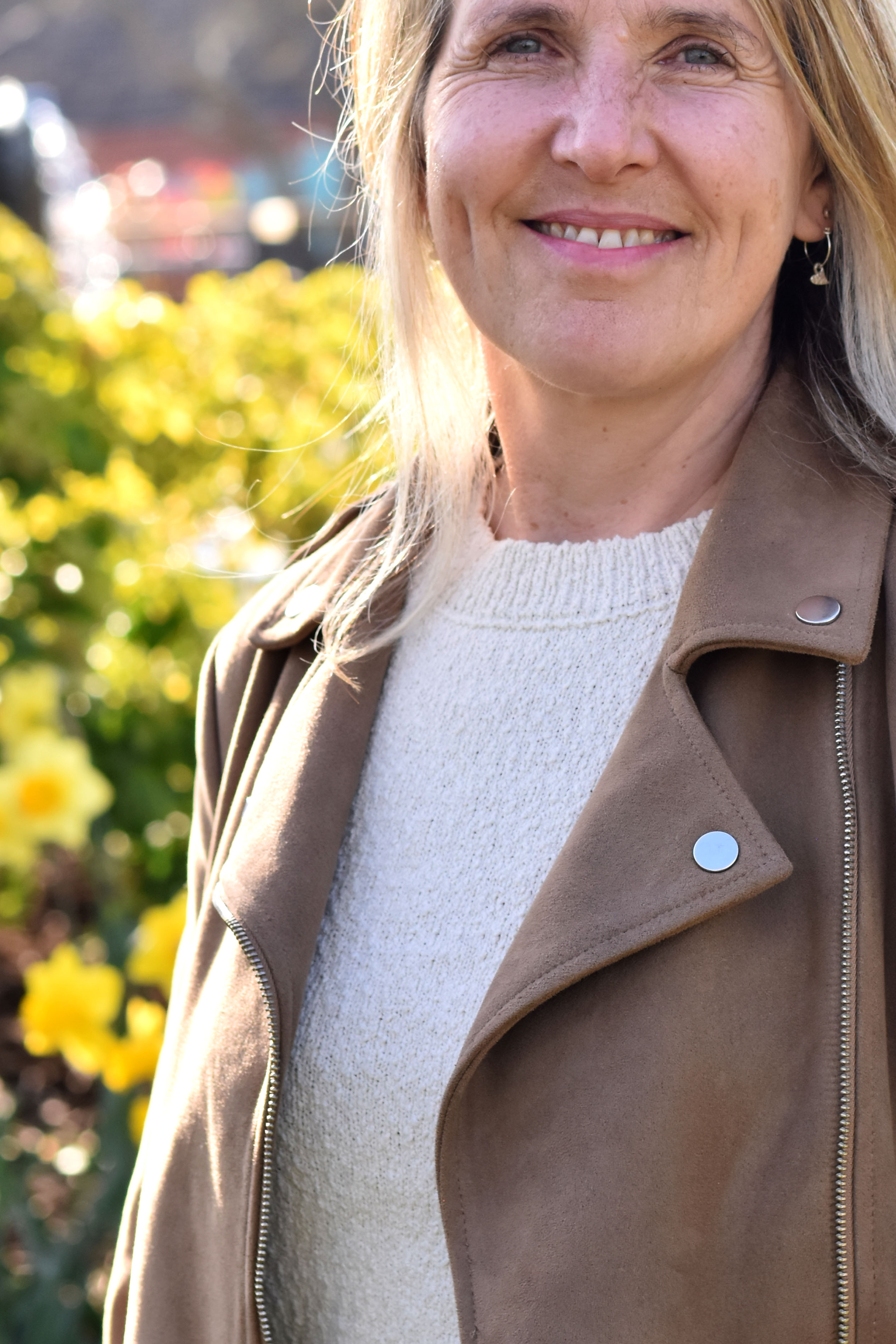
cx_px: 602
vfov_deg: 17.1
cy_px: 377
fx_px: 4443
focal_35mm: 119
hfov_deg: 11.5
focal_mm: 50
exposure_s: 1/1000
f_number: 4
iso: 450
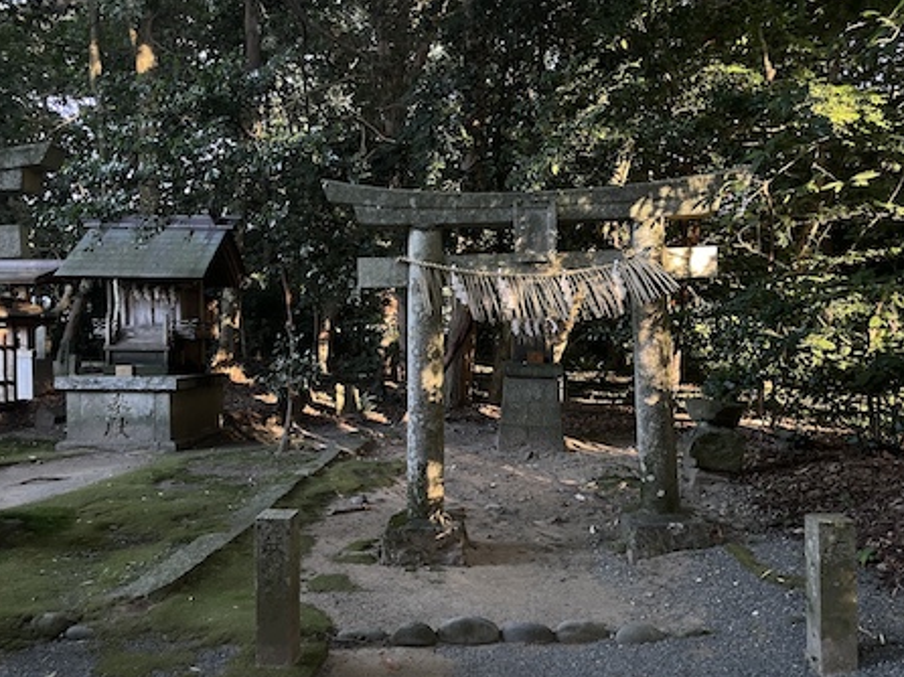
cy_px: 357
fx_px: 731
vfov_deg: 49.7
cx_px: 476
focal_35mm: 28
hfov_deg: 63.4
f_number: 1.6
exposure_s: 1/60
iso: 200
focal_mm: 4.2
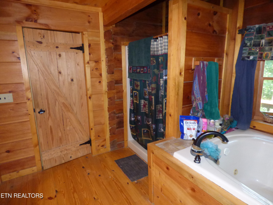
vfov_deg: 66.0
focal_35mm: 20
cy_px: 102
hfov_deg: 81.7
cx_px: 136
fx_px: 158
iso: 800
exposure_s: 1/60
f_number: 2.8
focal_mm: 3.58
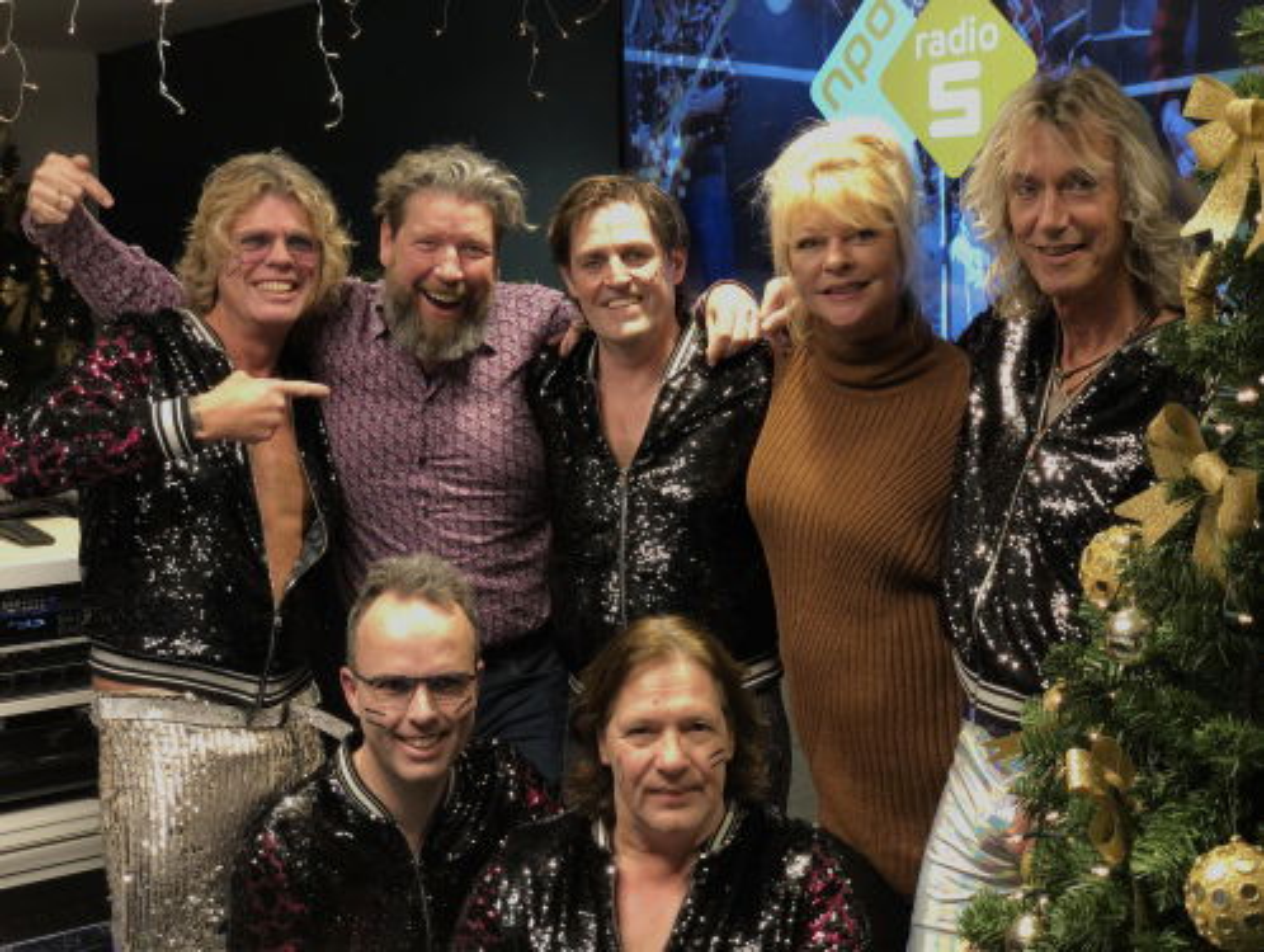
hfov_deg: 36.8
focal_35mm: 52
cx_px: 632
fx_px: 1902
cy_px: 476
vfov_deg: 28.1
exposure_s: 1/30
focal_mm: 6
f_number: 2.4
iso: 100
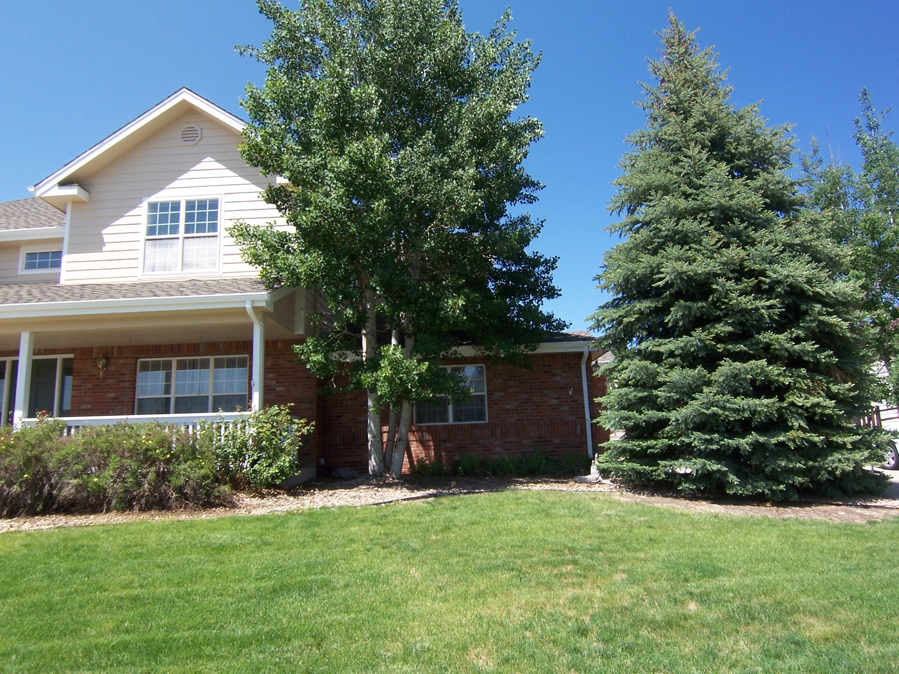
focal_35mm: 23
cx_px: 450
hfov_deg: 73.9
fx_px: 597
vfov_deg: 58.9
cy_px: 337
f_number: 5.6
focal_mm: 3.8
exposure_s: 1/160
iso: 64
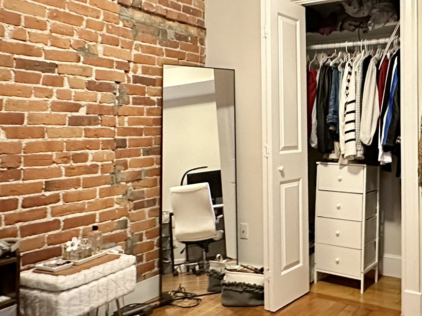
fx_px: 427
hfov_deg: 50.4
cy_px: 119
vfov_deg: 40.4
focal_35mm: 35
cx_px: 318
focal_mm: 2.22
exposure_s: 1/30
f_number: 2.2
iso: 1600
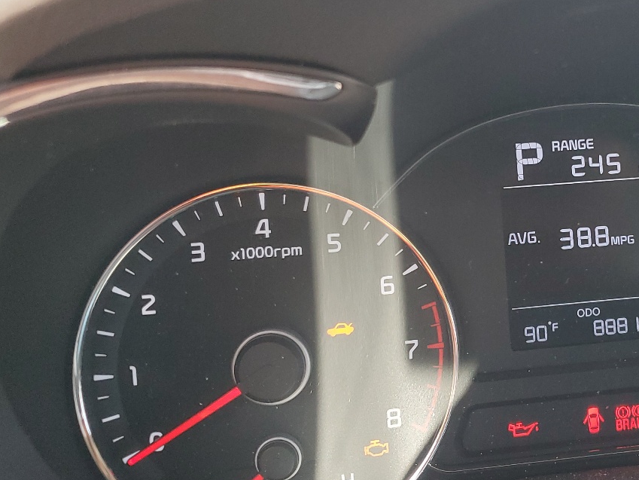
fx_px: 905
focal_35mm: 49
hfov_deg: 37.0
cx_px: 548
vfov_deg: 29.6
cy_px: 191
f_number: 1.5
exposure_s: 1/120
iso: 88
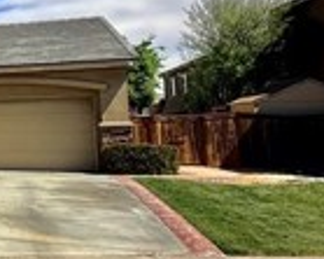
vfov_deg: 24.1
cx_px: -289
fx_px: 604
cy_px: 84
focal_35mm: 63
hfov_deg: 19.9
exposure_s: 1/2976
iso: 50
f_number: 2.2
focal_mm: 2.22
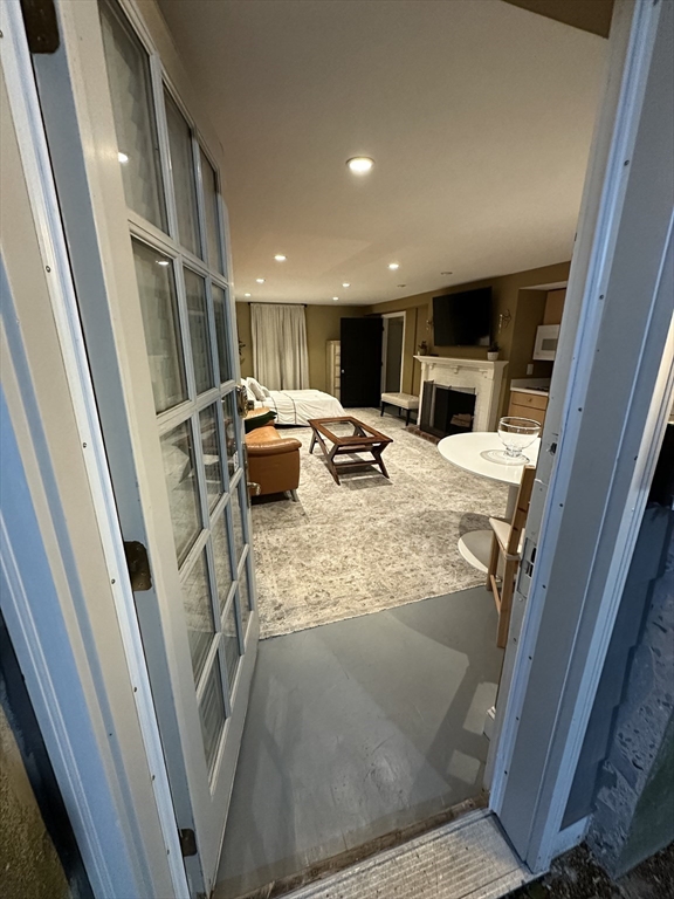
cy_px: 450
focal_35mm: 14
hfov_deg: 85.7
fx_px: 363
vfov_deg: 102.1
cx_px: 337
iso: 640
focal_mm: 2.22
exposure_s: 1/60
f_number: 2.2
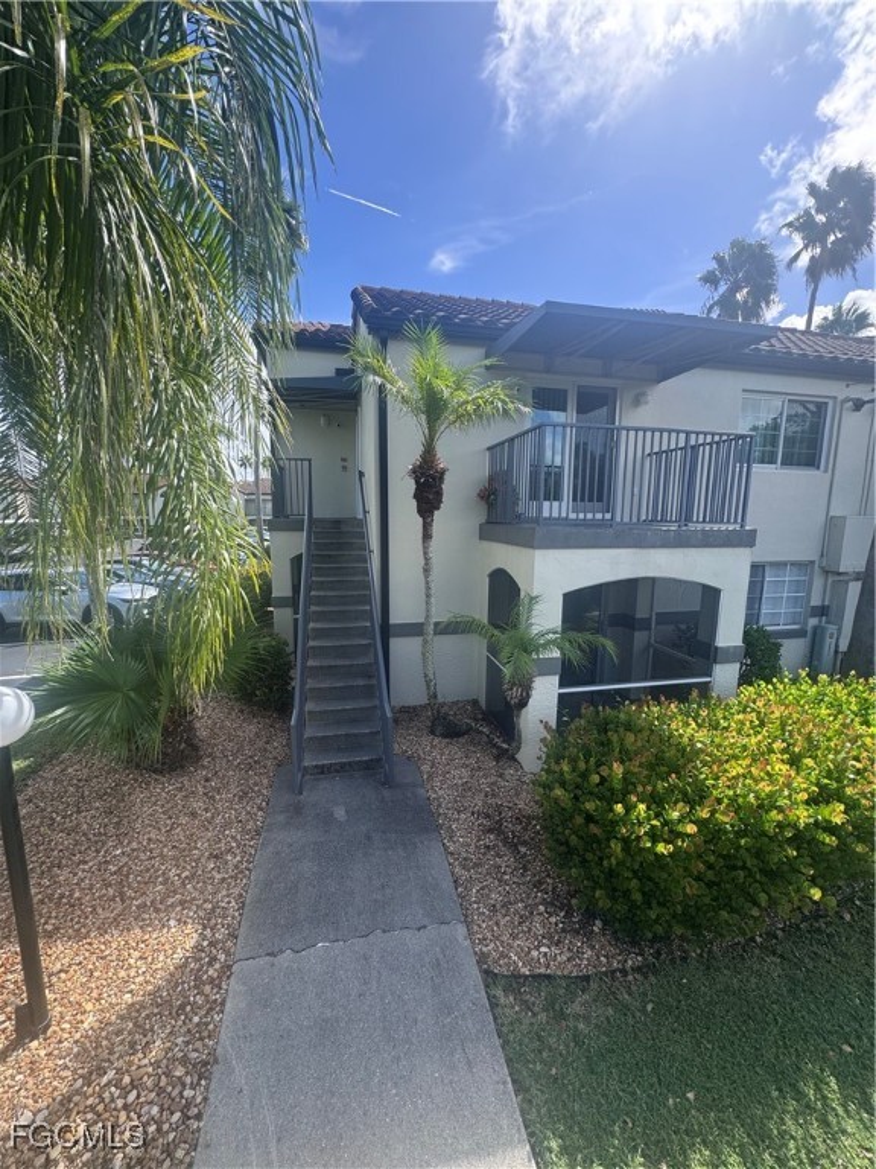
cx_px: 438
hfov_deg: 85.7
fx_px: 472
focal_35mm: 14
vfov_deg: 102.1
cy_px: 584
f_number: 2.2
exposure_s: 1/440
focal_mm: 2.22
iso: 40
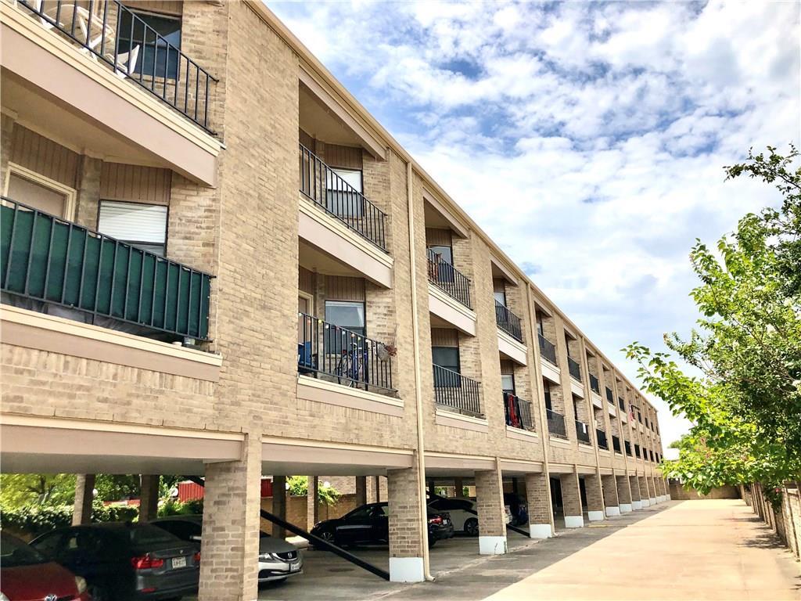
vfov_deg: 49.7
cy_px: 300
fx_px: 648
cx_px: 400
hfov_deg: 63.4
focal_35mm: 28
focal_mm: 3.99
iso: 25
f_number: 1.8
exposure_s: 1/3472
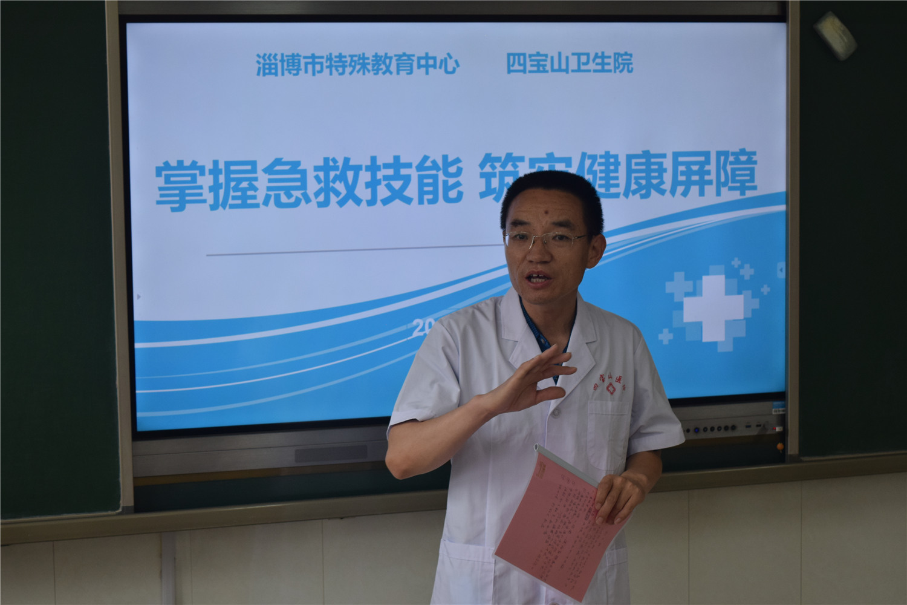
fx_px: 2078
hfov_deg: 24.6
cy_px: 302
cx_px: 454
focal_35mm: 82
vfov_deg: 16.6
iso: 400
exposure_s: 1/125
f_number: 5.6
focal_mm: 55
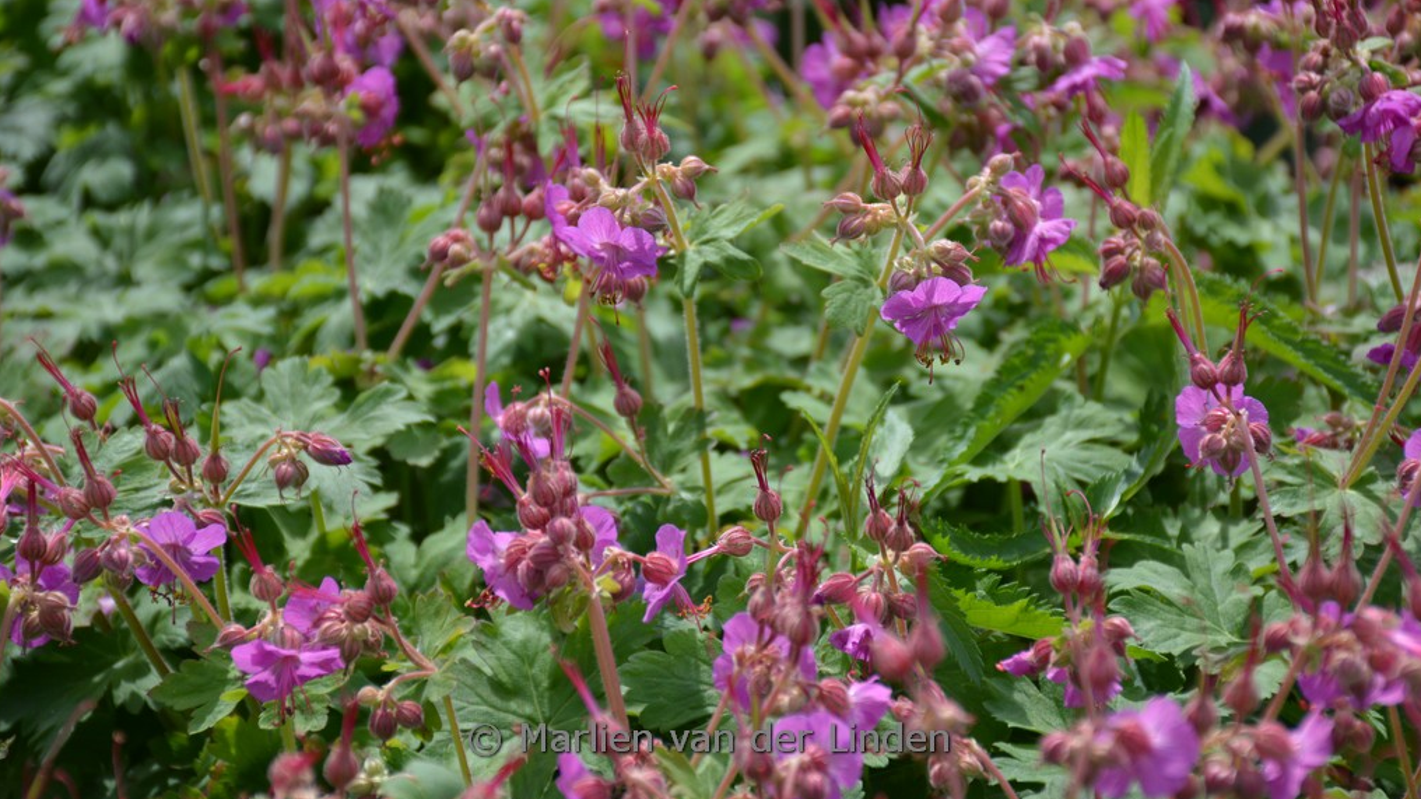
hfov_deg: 14.3
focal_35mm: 151
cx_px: 712
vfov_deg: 8.1
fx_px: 5671
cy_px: 358
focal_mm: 95
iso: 200
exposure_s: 1/640
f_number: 6.3
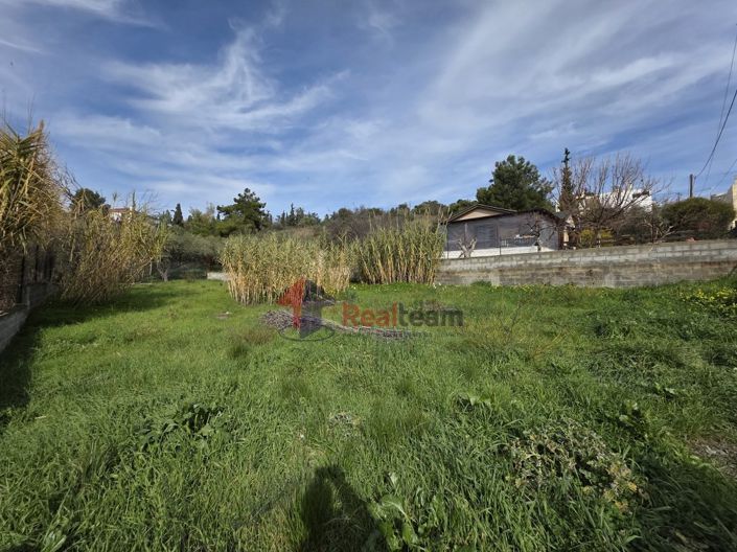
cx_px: 368
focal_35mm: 13
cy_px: 276
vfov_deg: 89.9
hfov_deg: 106.2
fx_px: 277
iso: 40
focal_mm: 2.2
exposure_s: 1/3001
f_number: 1.9
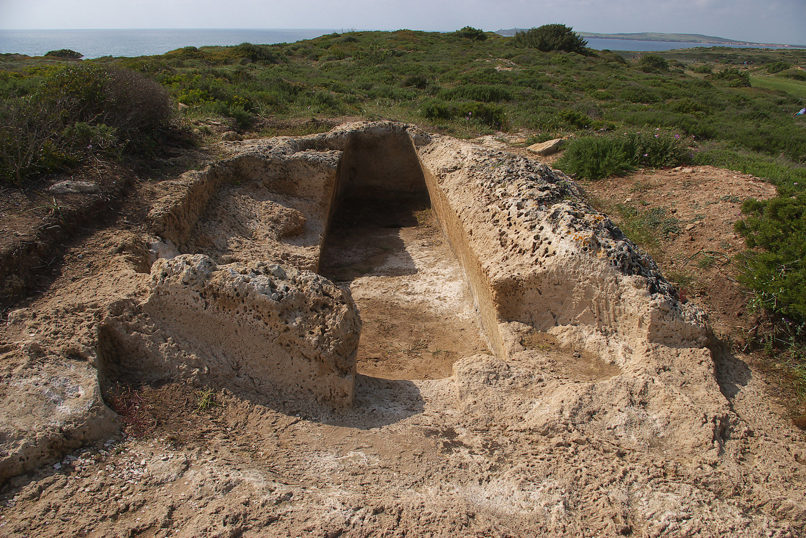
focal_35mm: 27
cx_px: 403
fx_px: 605
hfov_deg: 67.4
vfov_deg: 48.0
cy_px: 269
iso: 200
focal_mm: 18
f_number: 16
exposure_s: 1/90
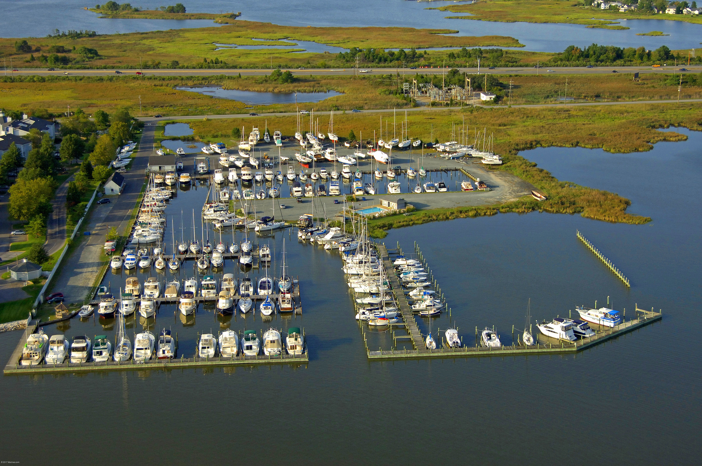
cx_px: 351
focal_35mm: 57
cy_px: 233
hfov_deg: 35.1
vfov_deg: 23.7
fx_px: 1110
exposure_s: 1/1000
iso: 400
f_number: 5.6
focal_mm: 38
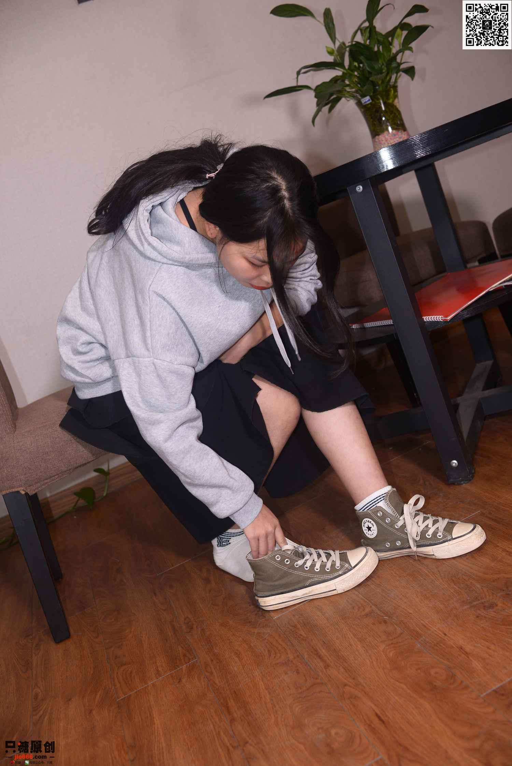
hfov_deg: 37.9
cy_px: 383
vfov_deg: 54.4
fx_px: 746
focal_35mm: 35
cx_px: 256
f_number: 5.6
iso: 640
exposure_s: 1/100
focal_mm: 35
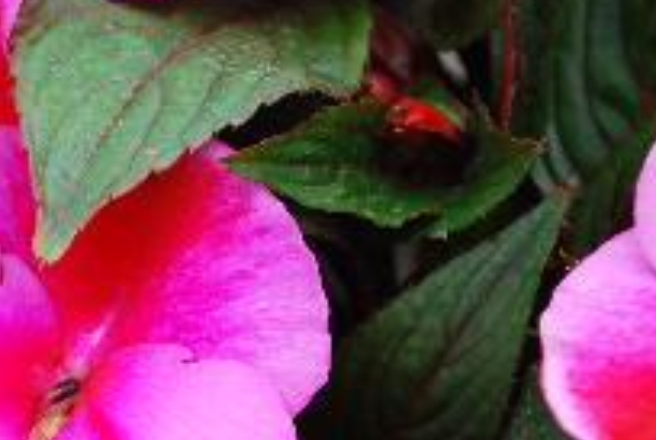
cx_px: 228
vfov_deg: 9.8
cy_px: 305
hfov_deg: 14.5
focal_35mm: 141
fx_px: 2575
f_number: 5.6
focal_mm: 48
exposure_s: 1/60
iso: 250
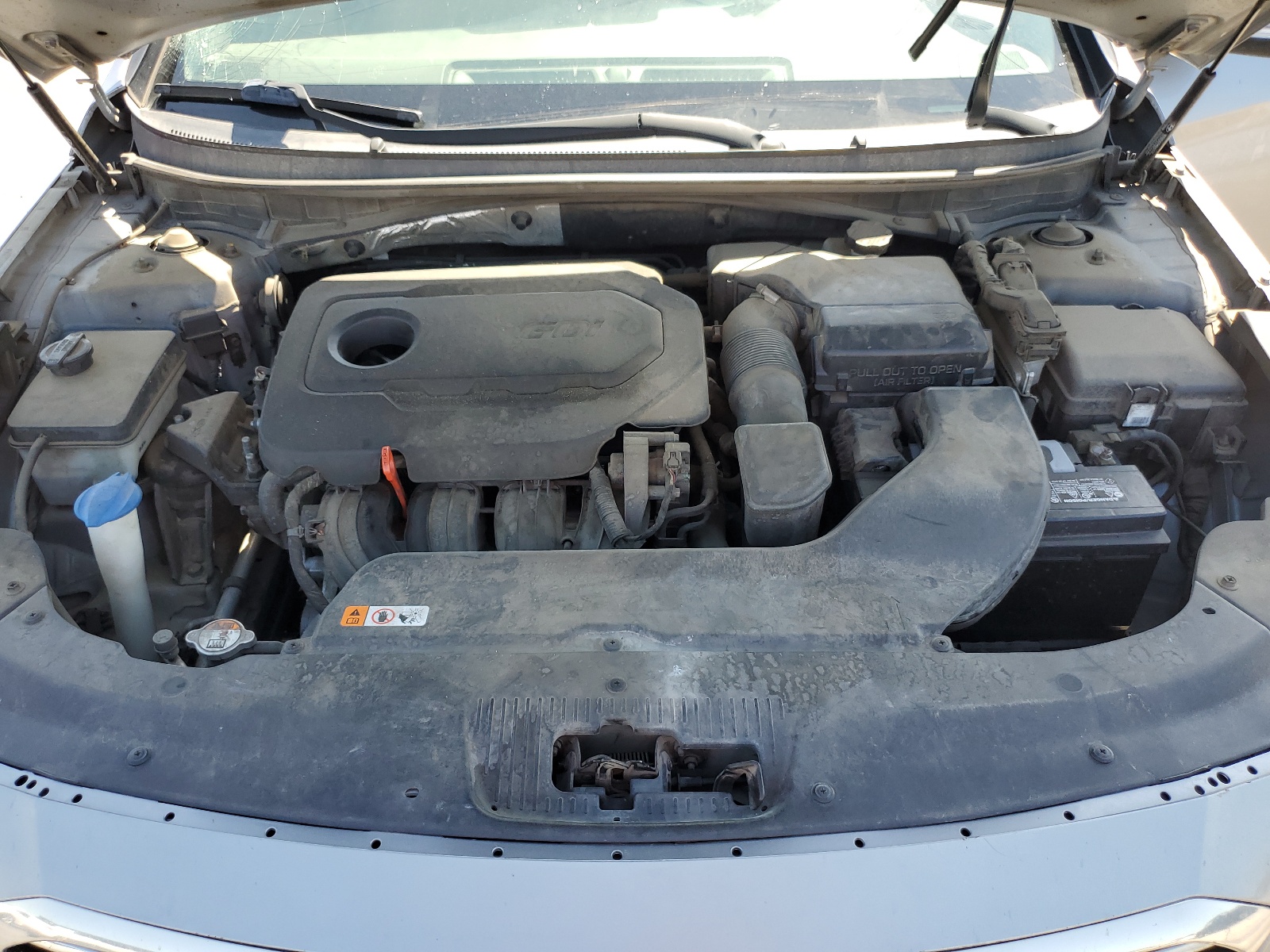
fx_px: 954
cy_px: 476
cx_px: 635
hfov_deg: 67.3
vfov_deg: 53.1
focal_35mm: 26
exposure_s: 1/385
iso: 50
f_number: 1.5
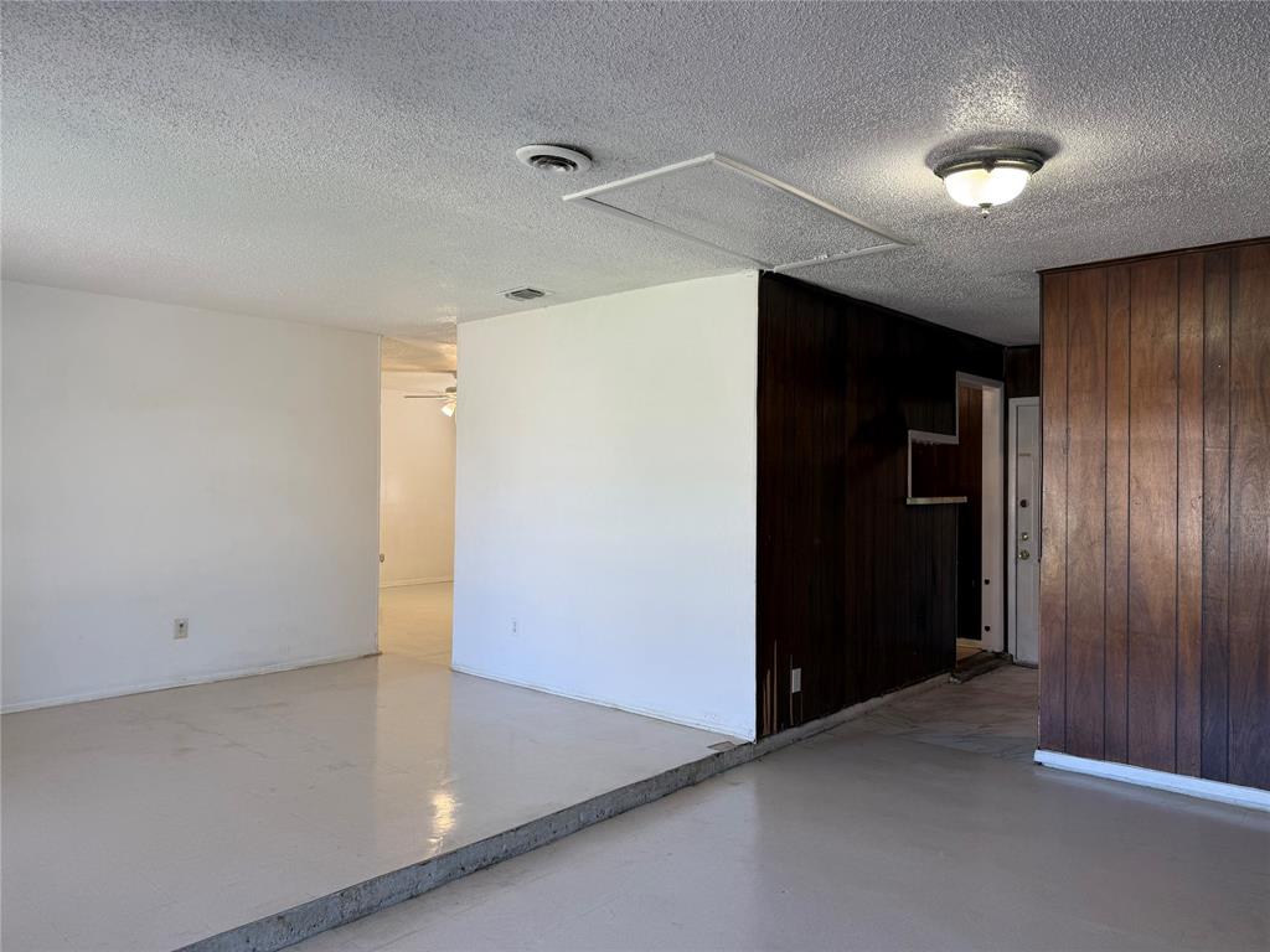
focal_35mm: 24
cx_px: 635
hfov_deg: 71.6
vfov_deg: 56.8
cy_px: 476
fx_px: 881
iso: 100
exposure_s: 1/121
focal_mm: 6.76
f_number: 1.78
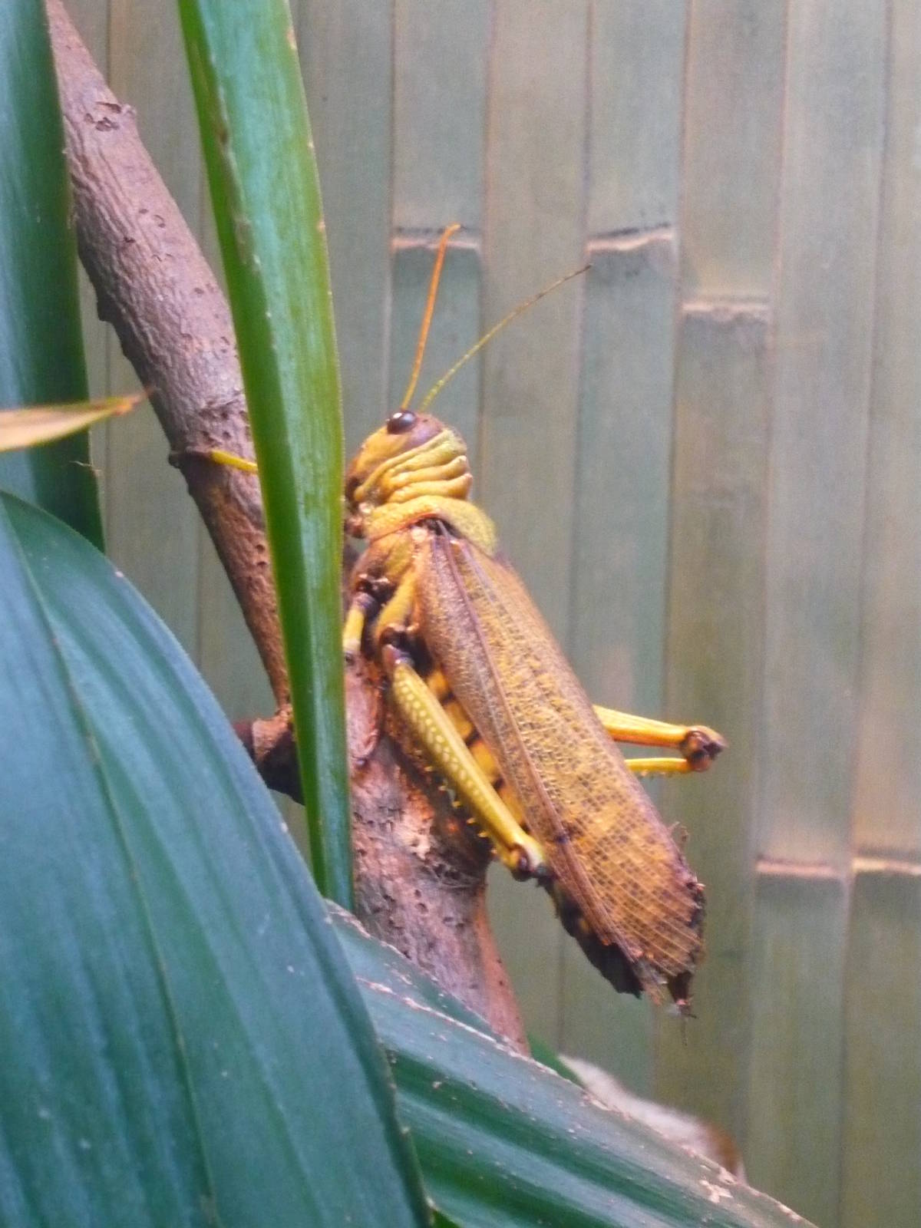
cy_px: 614
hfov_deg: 14.8
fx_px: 3547
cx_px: 460
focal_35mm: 100
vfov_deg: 19.6
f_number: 5.1
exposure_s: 1/15
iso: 800
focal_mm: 16.5
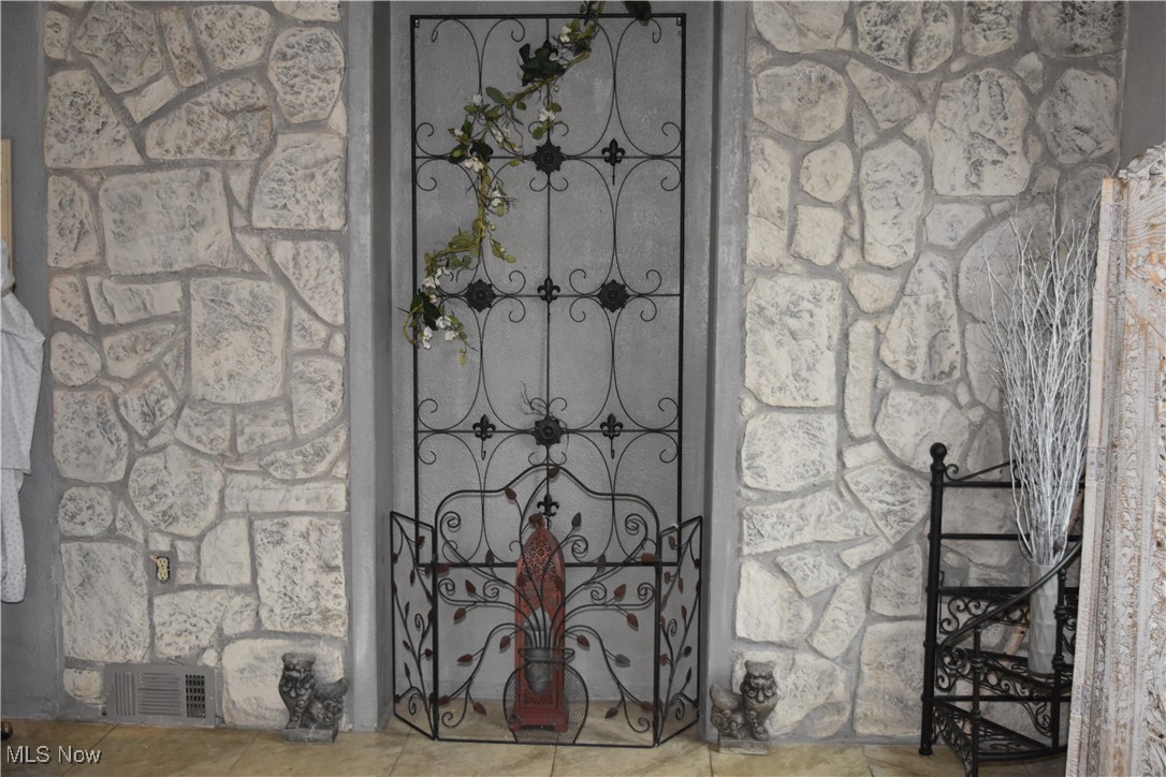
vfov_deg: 31.9
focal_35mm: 42
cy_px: 388
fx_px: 1360
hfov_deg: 46.4
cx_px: 583
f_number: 4.2
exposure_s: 1/60
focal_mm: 28
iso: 1600
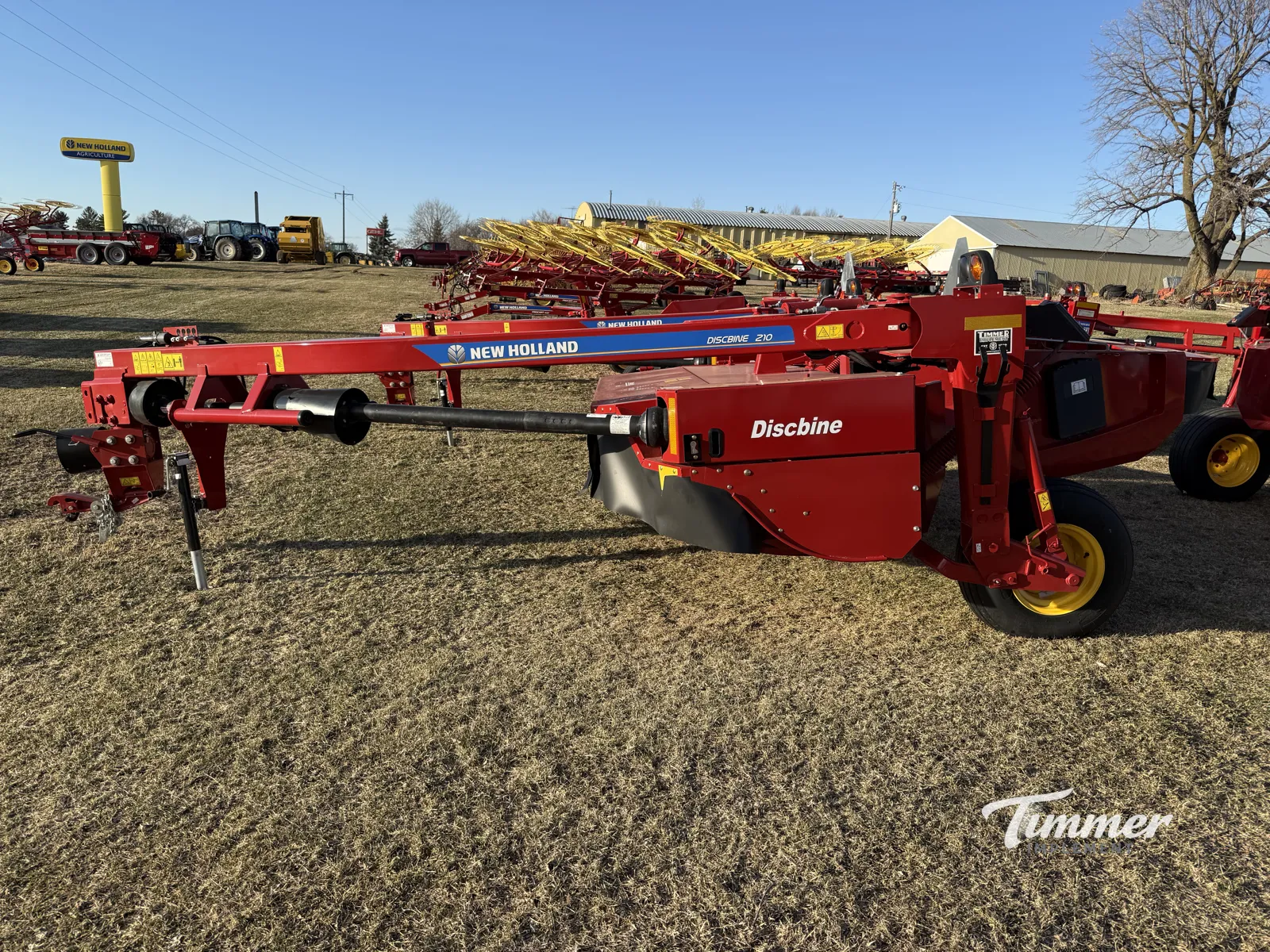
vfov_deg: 56.8
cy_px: 476
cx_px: 635
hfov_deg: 71.6
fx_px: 881
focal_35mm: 24
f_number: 1.78
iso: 80
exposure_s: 1/2169
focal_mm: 6.76
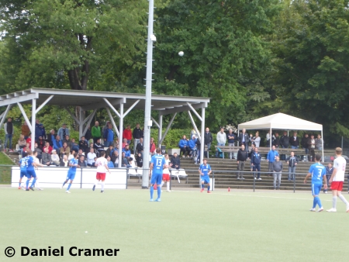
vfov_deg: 9.3
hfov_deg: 12.3
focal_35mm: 160
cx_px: 174
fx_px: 1614
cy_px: 131
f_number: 5.5
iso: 200
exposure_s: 1/80
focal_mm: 28.7
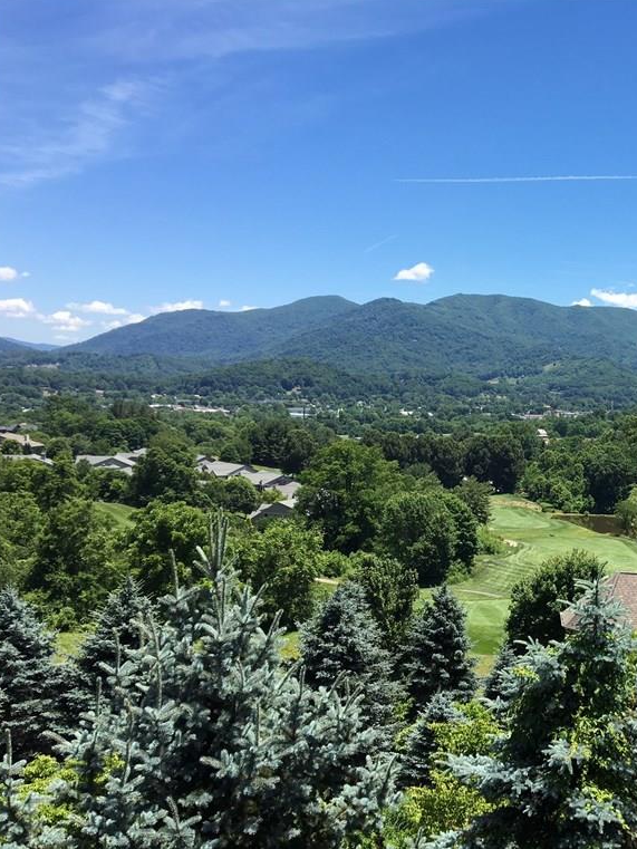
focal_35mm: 39
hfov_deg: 34.9
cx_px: 560
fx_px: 957
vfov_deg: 47.9
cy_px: 422
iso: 25
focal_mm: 4.15
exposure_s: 1/1115
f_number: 2.2
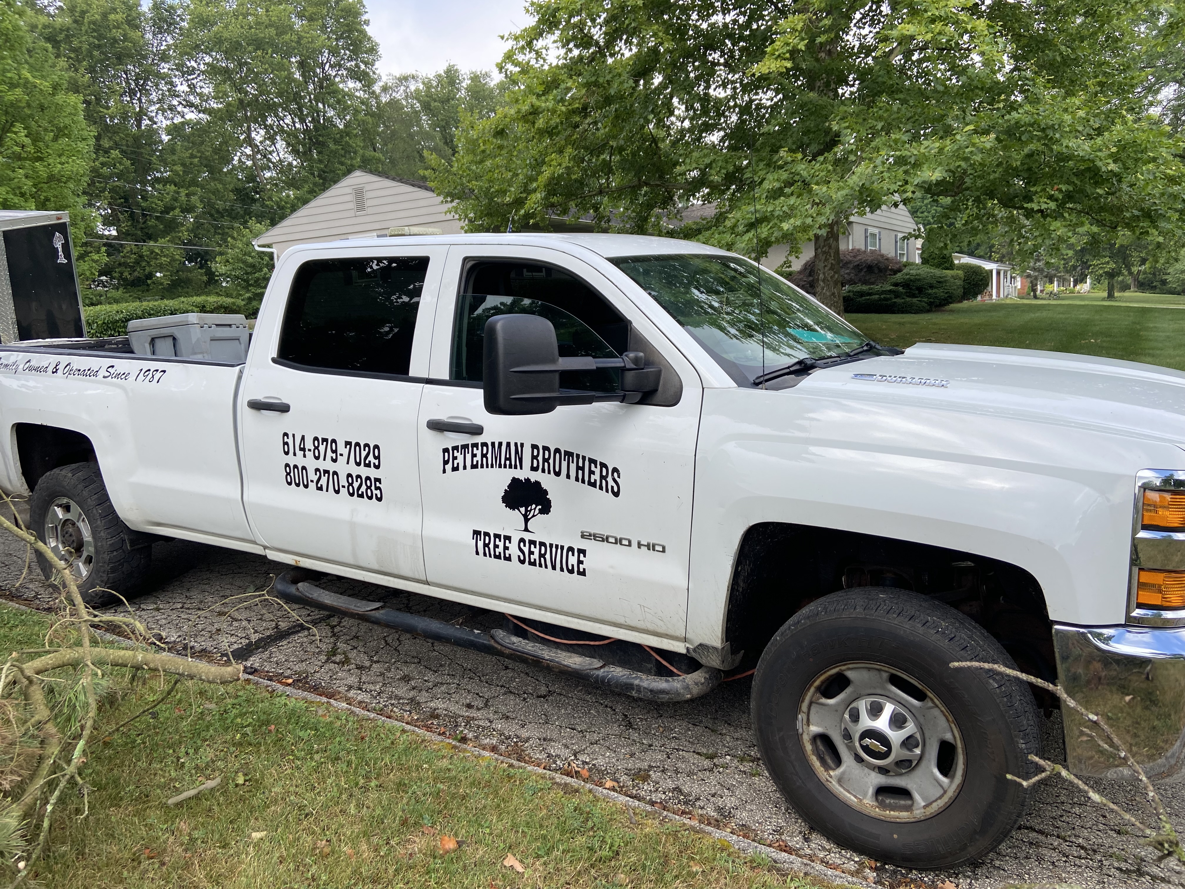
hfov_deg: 67.3
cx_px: 592
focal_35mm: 26
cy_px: 444
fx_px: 890
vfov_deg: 53.1
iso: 32
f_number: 1.8
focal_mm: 4.25
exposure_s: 1/884
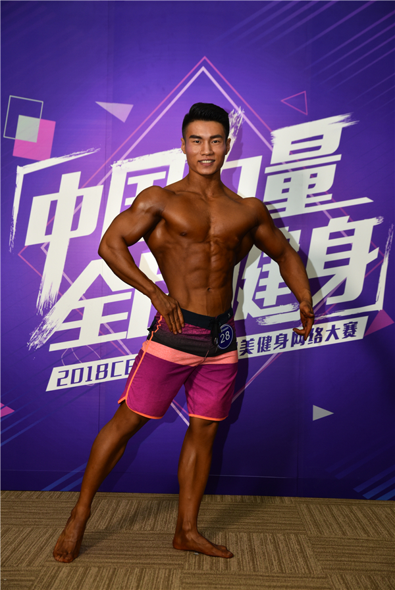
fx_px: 789
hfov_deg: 28.1
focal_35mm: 48
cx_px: 198
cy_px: 295
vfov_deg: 41.1
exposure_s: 1/160
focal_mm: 48
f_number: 4
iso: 800
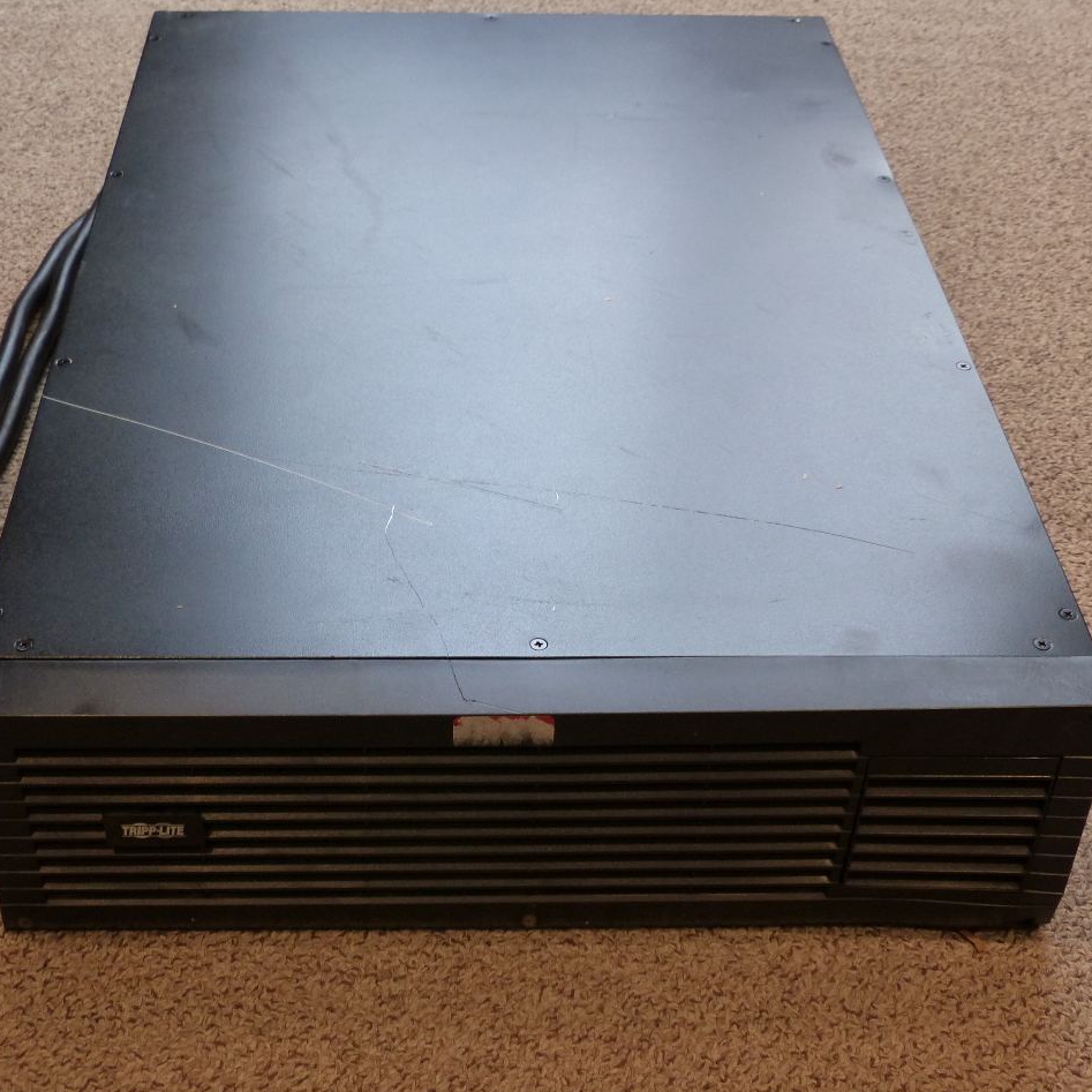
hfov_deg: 34.6
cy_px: 548
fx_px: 1749
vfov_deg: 34.7
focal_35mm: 49
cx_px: 491
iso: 250
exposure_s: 1/60
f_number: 2.8
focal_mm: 7.4
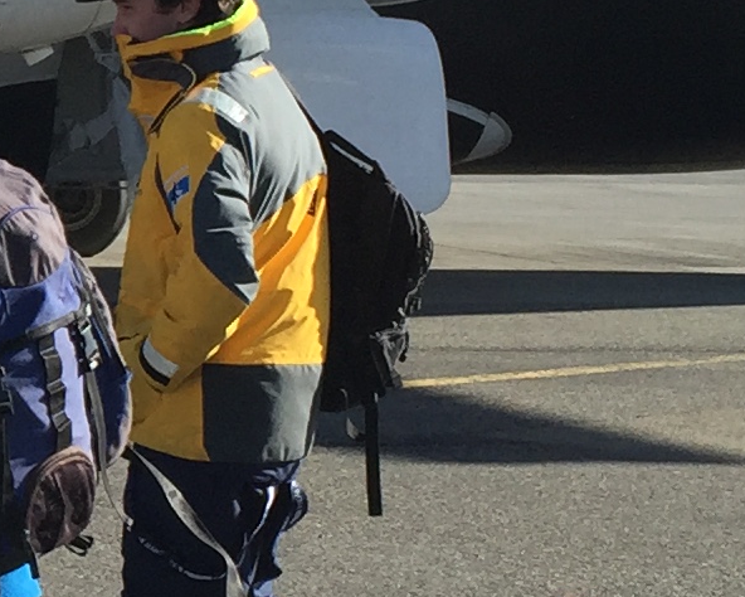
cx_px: -550
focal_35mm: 156
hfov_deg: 11.5
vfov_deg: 9.9
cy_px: 291
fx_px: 3441
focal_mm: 4.15
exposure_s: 1/1582
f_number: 2.2
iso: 32
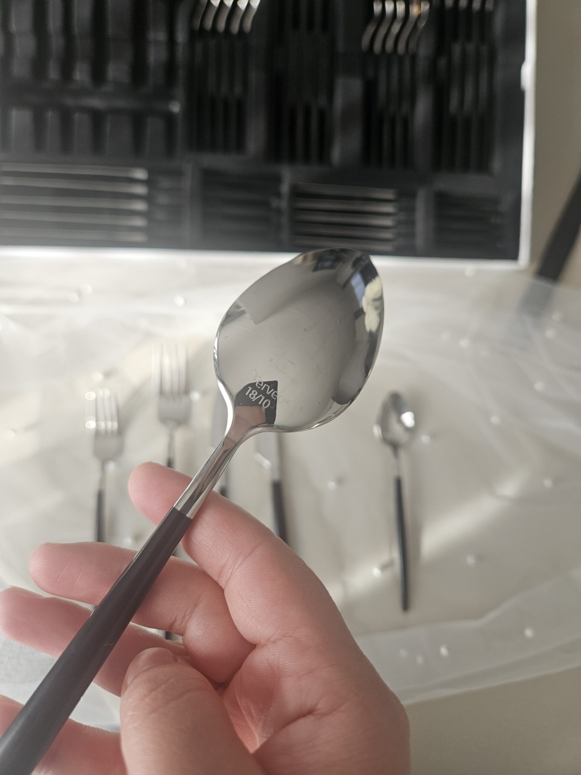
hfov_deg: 58.9
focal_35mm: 23
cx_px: 290
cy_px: 388
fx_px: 515
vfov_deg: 73.9
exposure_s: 1/180
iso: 160
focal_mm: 5.4
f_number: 1.8
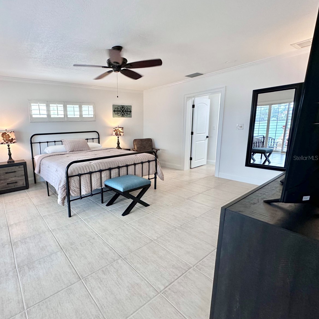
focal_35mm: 17
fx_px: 177
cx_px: 100
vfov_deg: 84.0
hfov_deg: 80.5
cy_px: 158
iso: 250
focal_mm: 2.22
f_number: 2.2
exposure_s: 1/120
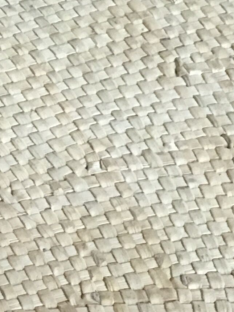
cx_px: -270
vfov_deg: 12.4
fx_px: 1226
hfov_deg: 9.9
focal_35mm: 136
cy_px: 661
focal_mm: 4.15
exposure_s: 1/33
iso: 200
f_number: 2.2
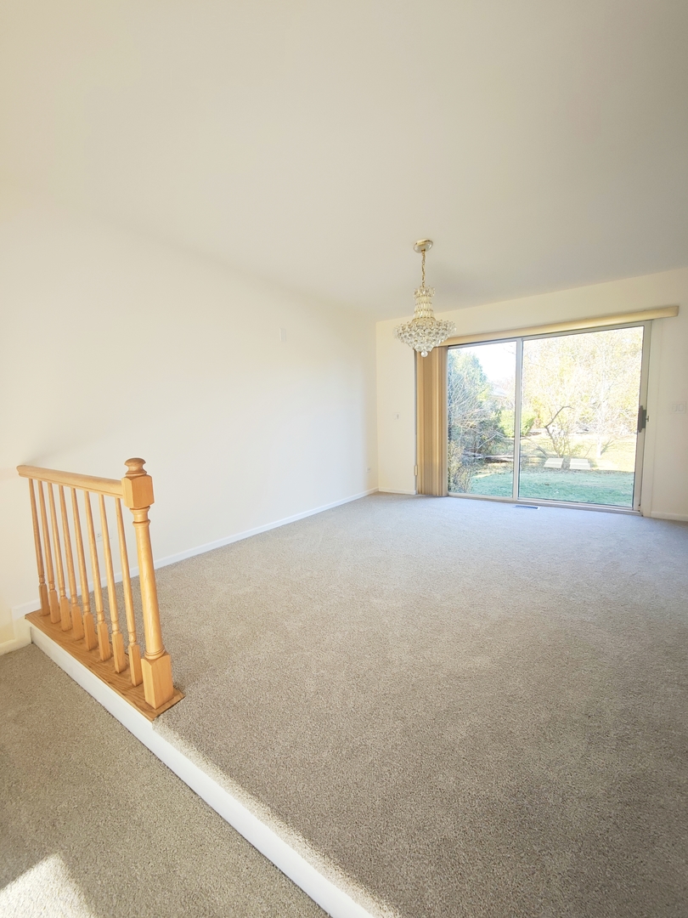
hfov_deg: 85.7
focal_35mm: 14
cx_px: 344
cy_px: 459
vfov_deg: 102.1
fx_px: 371
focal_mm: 2.16
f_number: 2.2
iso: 125
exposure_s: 1/120
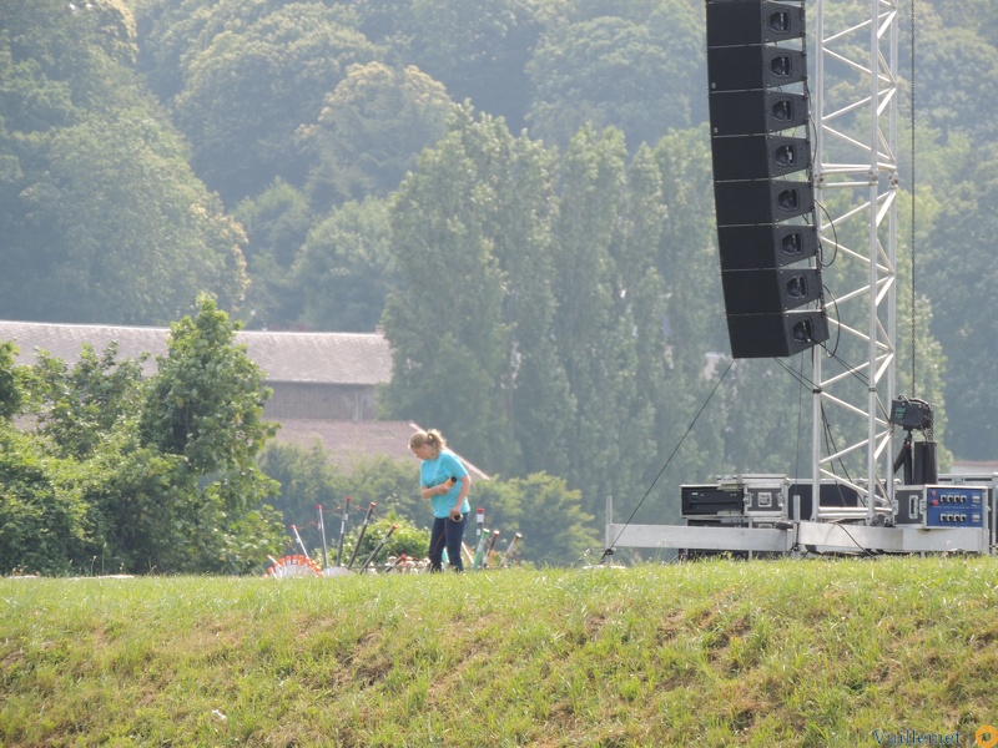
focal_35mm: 400
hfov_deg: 5.0
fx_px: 11532
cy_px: 374
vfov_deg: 3.7
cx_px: 499
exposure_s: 1/250
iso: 110
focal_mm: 71.3
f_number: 4.8
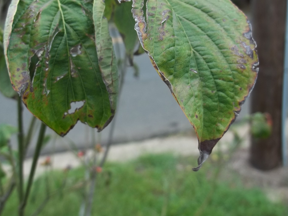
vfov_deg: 32.7
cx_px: 144
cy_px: 78
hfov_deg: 42.9
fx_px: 366
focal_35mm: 44
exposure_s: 1/200
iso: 64
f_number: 3.3
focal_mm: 5.9
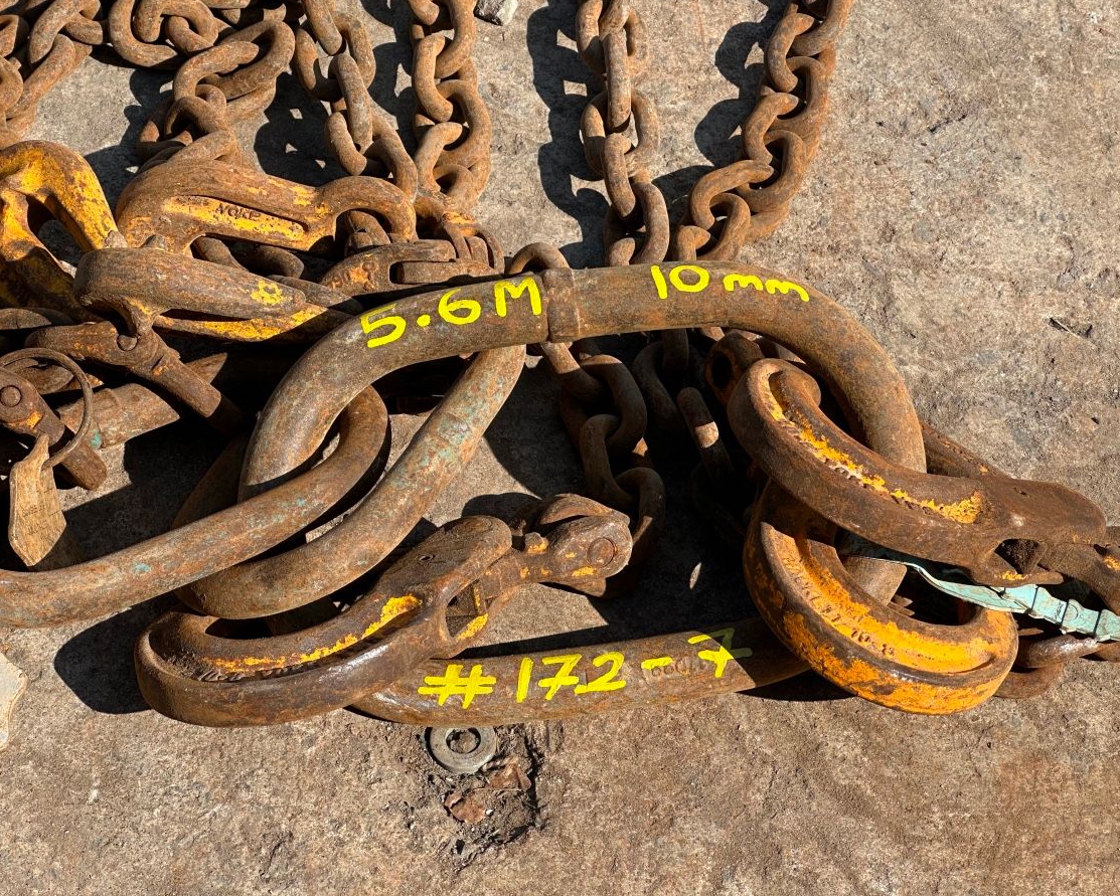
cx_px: 545
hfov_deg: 23.6
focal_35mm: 81
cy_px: 447
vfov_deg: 19.0
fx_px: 2686
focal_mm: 9
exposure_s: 1/506
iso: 32
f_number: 2.8
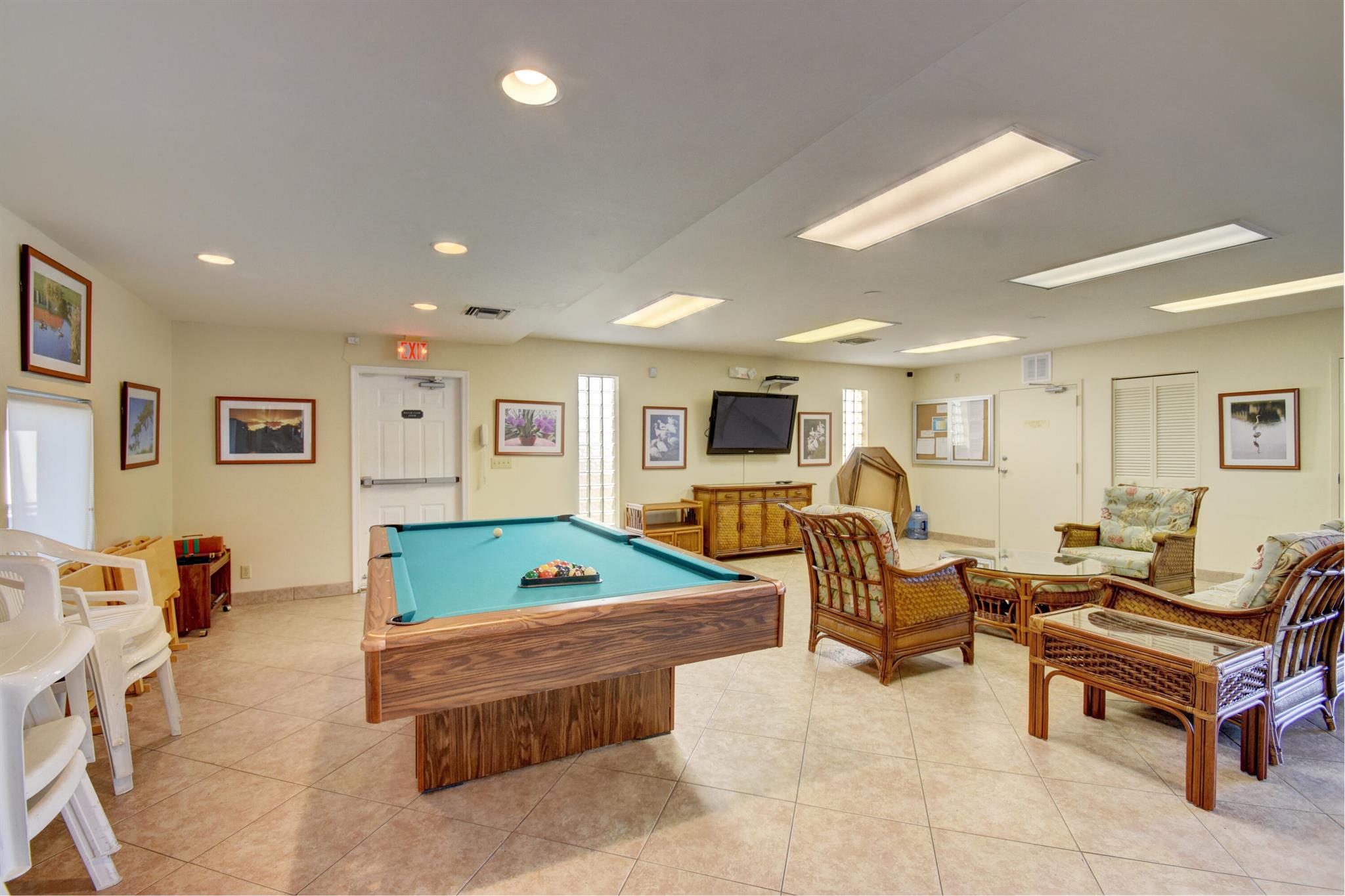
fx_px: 560
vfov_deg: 77.3
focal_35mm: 15
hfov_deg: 100.4
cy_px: 448
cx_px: 672
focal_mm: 10
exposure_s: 1/25
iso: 640
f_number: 8
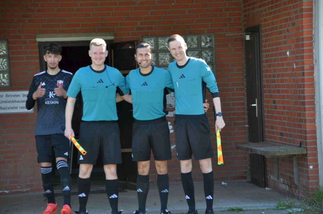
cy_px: 107
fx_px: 1371
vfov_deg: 8.9
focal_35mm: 153
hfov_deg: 13.4
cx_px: 162
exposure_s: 1/125
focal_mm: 102
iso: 200
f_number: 5.6
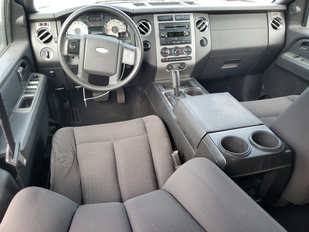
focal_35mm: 26
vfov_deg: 53.1
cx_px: 154
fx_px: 232
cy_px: 116
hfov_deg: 67.3
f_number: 1.5
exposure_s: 1/60.2
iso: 50
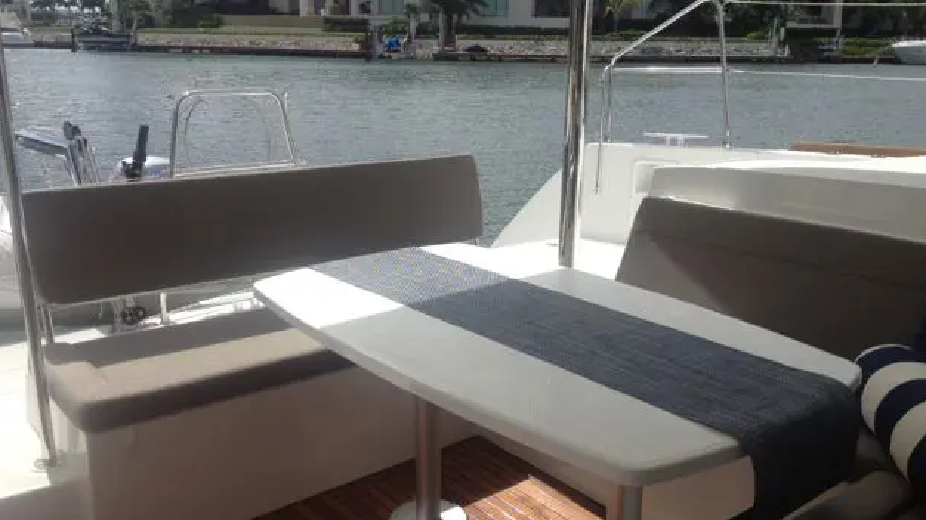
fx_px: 958
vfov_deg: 30.4
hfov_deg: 51.6
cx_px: 469
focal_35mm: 39
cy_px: 295
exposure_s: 1/2513
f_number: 2.4
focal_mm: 4.28
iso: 50
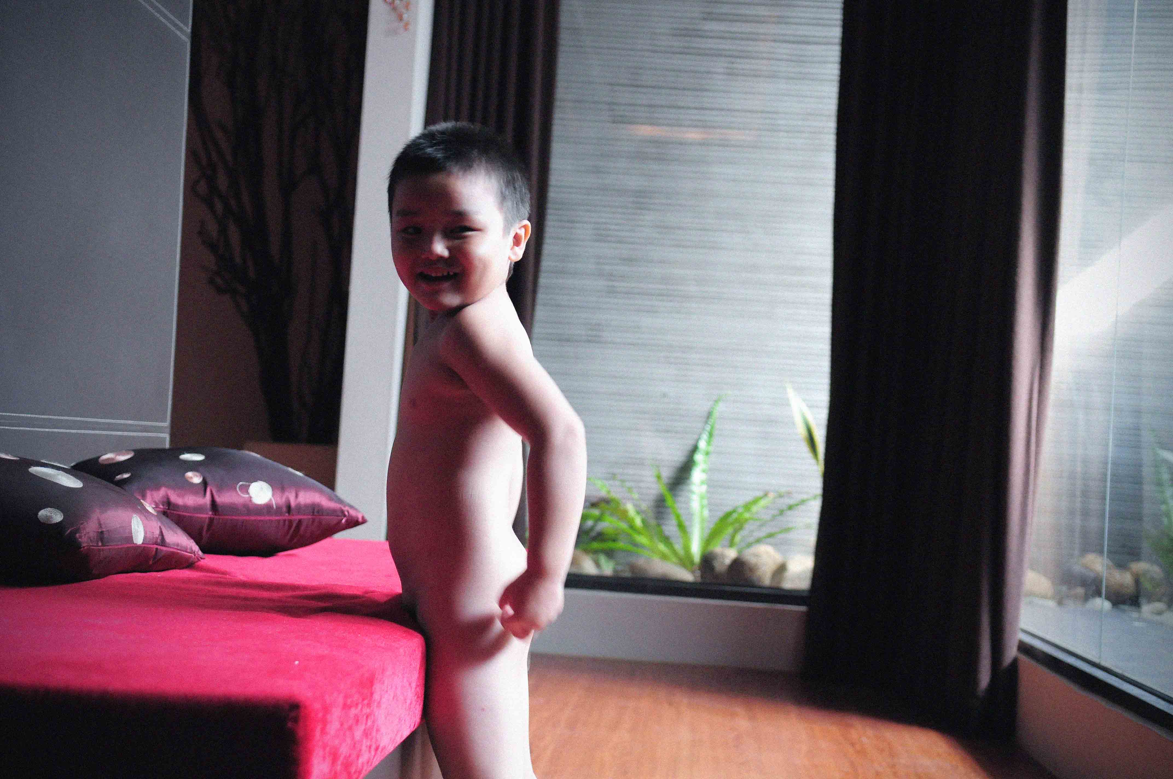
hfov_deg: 42.4
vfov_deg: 28.9
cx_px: 586
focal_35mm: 46
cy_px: 390
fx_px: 1513
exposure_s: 1/60
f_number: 2.8
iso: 800
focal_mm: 31
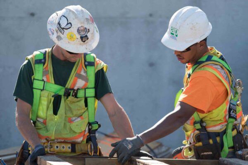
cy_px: 82
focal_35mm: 180
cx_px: 124
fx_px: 1240
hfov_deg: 11.4
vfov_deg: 7.6
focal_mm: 120
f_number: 4
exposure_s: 1/640
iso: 200
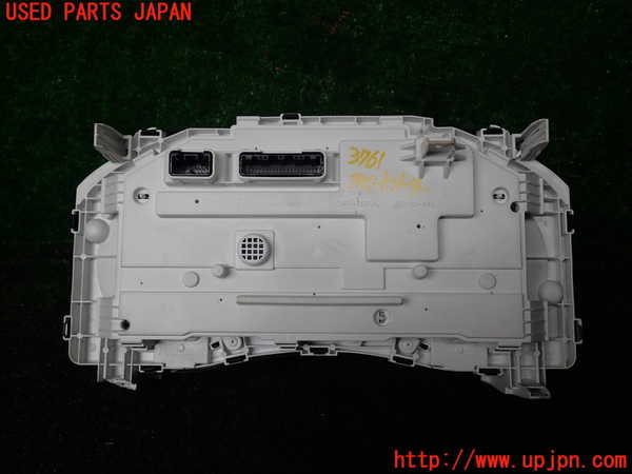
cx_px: 316
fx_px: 548
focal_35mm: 30
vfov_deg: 46.8
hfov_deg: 60.0
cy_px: 237
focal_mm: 5.4
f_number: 2.3
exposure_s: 1/60
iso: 125
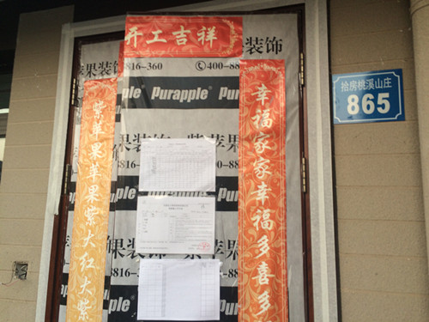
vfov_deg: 48.2
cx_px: 214
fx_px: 359
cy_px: 161
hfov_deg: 61.7
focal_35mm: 29
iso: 40
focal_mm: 4.15
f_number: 2.2
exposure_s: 1/60
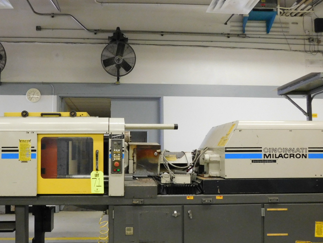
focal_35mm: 34
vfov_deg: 41.7
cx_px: 133
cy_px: 140
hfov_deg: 53.7
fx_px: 317
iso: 400
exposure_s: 1/25
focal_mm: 4
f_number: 3
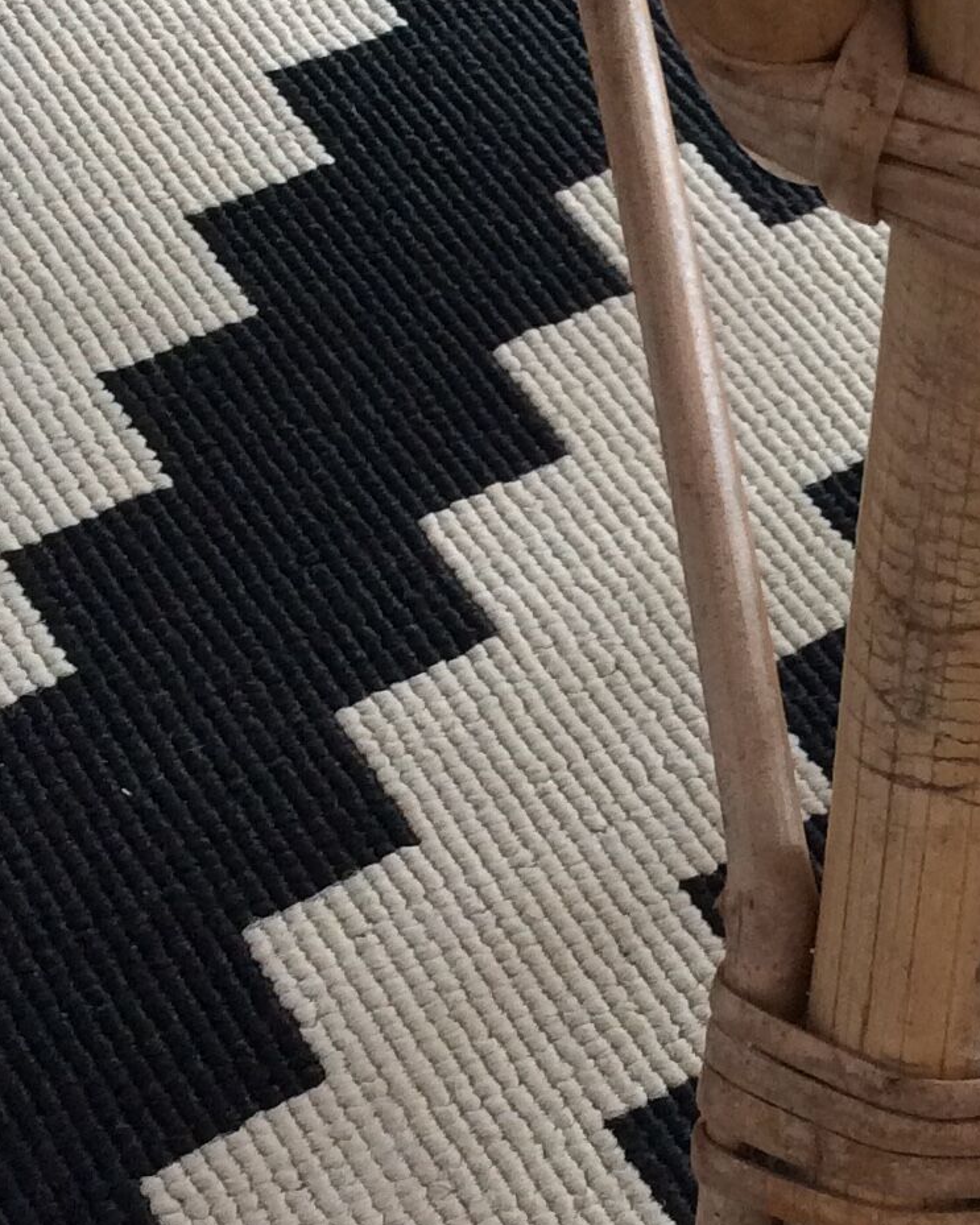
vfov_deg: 21.8
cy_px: 345
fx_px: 3155
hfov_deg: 17.1
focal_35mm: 87
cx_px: 1058
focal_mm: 3.3
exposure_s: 1/25
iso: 100
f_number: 2.4
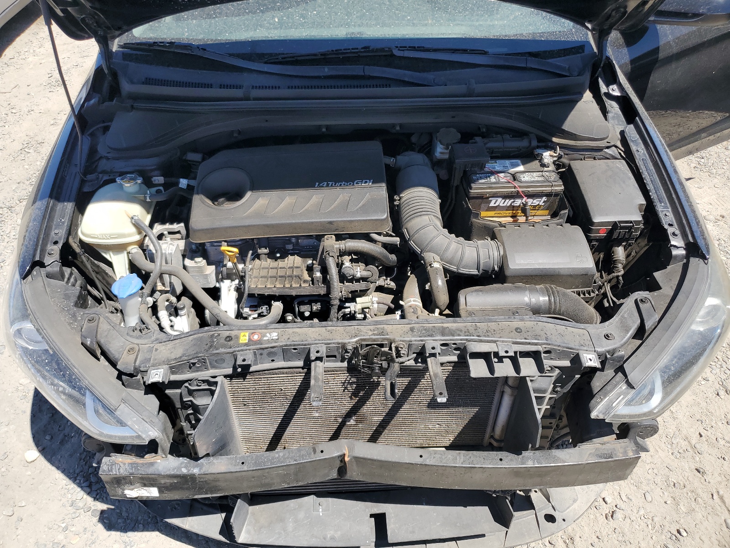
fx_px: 548
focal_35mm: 26
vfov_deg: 53.1
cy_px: 274
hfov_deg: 67.3
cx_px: 365
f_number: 1.5
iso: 50
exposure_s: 1/1667
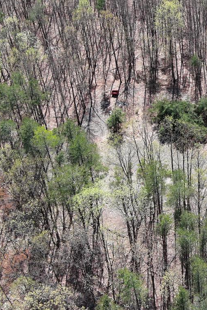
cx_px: 237
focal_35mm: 78
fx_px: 672
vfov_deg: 25.9
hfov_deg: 16.9
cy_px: 115
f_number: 2.8
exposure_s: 1/381
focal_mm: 10.57
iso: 100
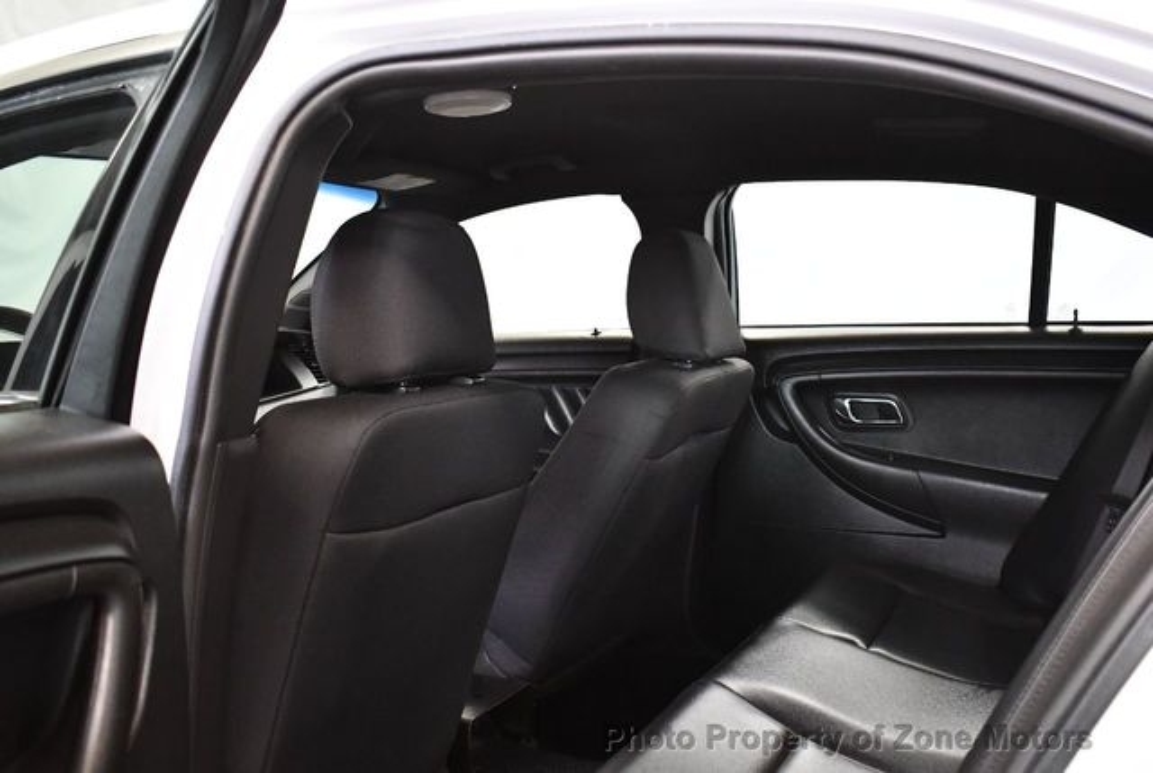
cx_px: 576
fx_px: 1155
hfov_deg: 53.1
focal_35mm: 36
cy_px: 386
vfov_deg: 37.0
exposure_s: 1/125
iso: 2800
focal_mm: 18
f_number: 3.5
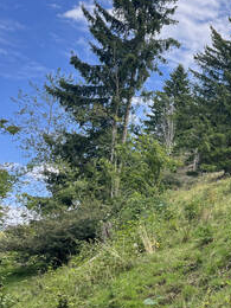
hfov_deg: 24.0
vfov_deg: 35.9
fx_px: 472
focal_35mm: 53
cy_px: 114
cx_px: 303
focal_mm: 5.1
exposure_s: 1/1441
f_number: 1.6
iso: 50
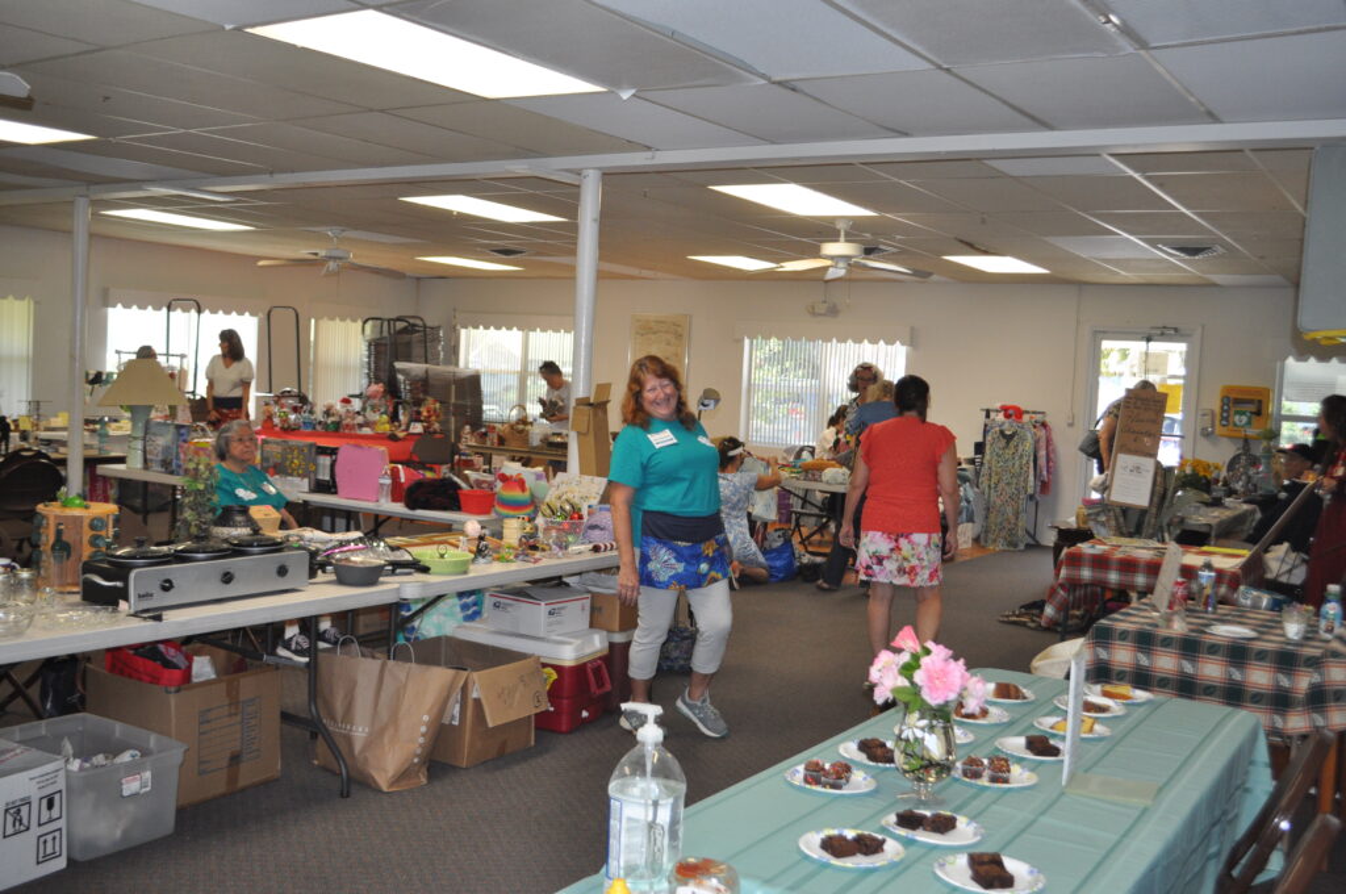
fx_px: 1344
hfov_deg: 53.2
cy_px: 447
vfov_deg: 36.8
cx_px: 673
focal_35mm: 36
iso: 720
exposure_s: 1/125
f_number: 4
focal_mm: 24
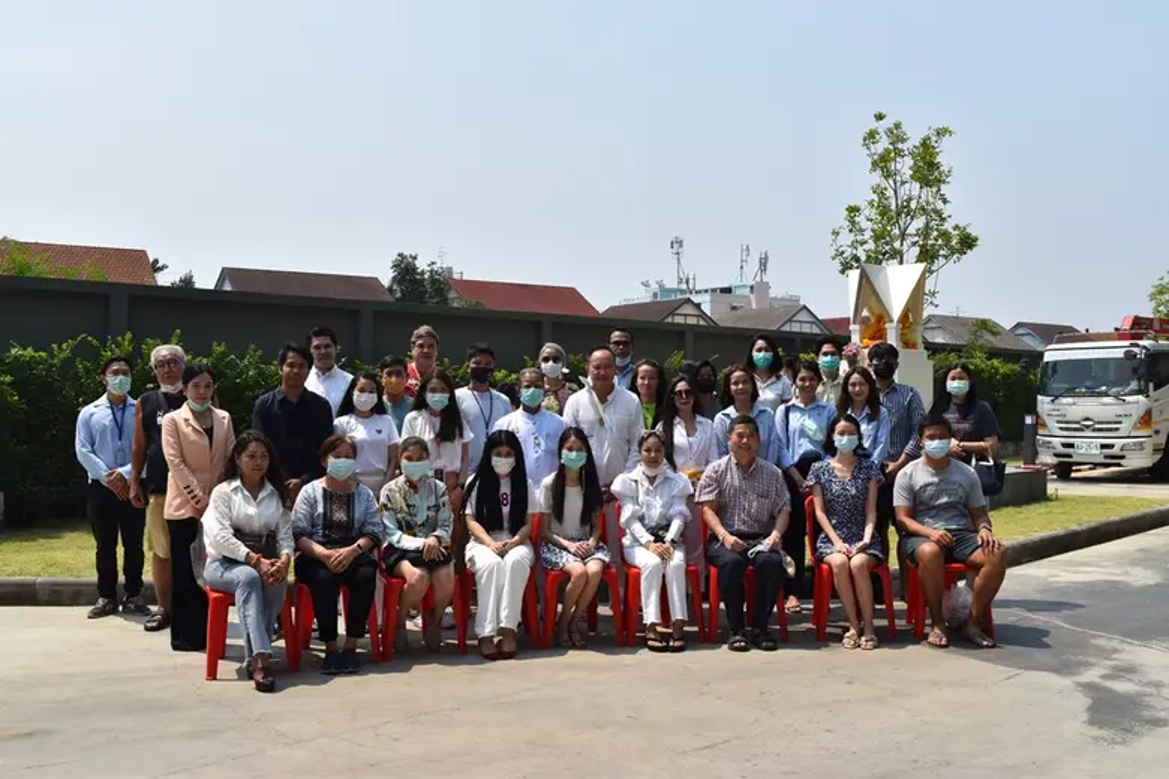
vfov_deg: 40.0
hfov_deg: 57.2
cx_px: 584
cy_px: 390
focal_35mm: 33
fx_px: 1071
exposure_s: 1/200
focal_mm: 22
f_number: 11
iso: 100
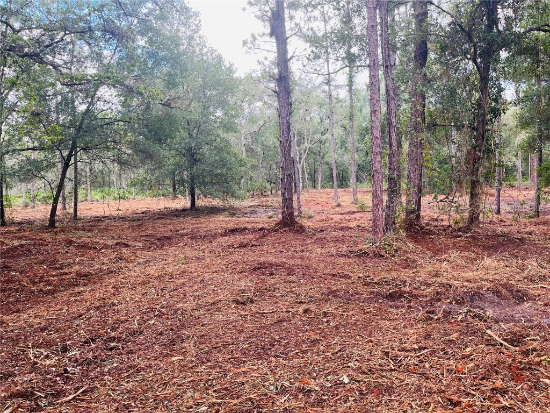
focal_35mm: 26
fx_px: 413
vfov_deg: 53.1
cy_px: 206
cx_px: 275
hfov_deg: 67.3
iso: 40
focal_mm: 5.1
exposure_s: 1/182
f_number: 1.6
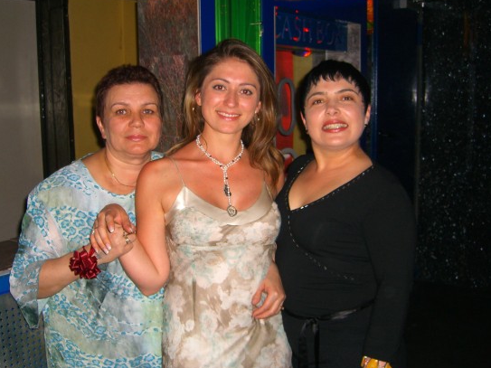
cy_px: 193
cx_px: 223
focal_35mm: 42
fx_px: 596
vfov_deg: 34.3
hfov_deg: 44.8
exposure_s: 1/60
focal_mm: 7.9
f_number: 2.8
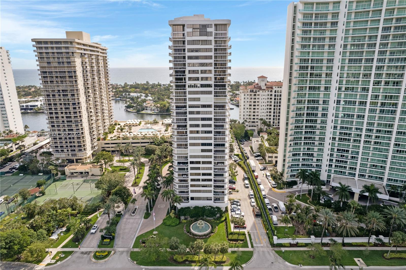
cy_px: 135
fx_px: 248
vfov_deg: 57.2
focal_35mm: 22
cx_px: 203
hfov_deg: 78.6
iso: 110
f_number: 2.8
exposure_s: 1/2000
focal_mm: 8.38
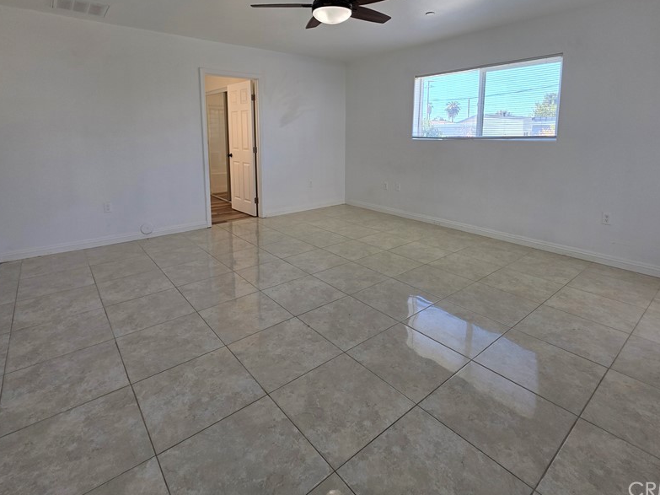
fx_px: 324
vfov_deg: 73.1
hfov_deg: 91.0
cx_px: 326
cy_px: 178
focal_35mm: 17
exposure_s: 1/120
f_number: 1.9
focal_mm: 2.2
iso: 64
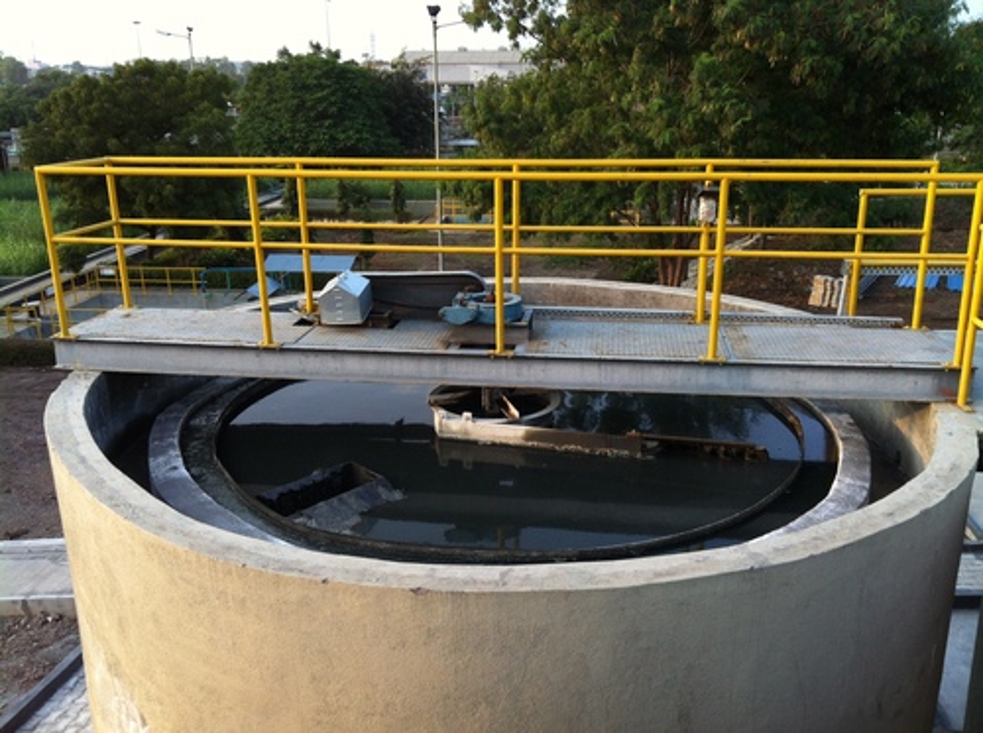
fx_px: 992
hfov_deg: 52.7
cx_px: 492
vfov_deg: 40.6
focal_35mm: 35
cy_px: 366
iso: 80
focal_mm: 3.85
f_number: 2.8
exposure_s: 1/129
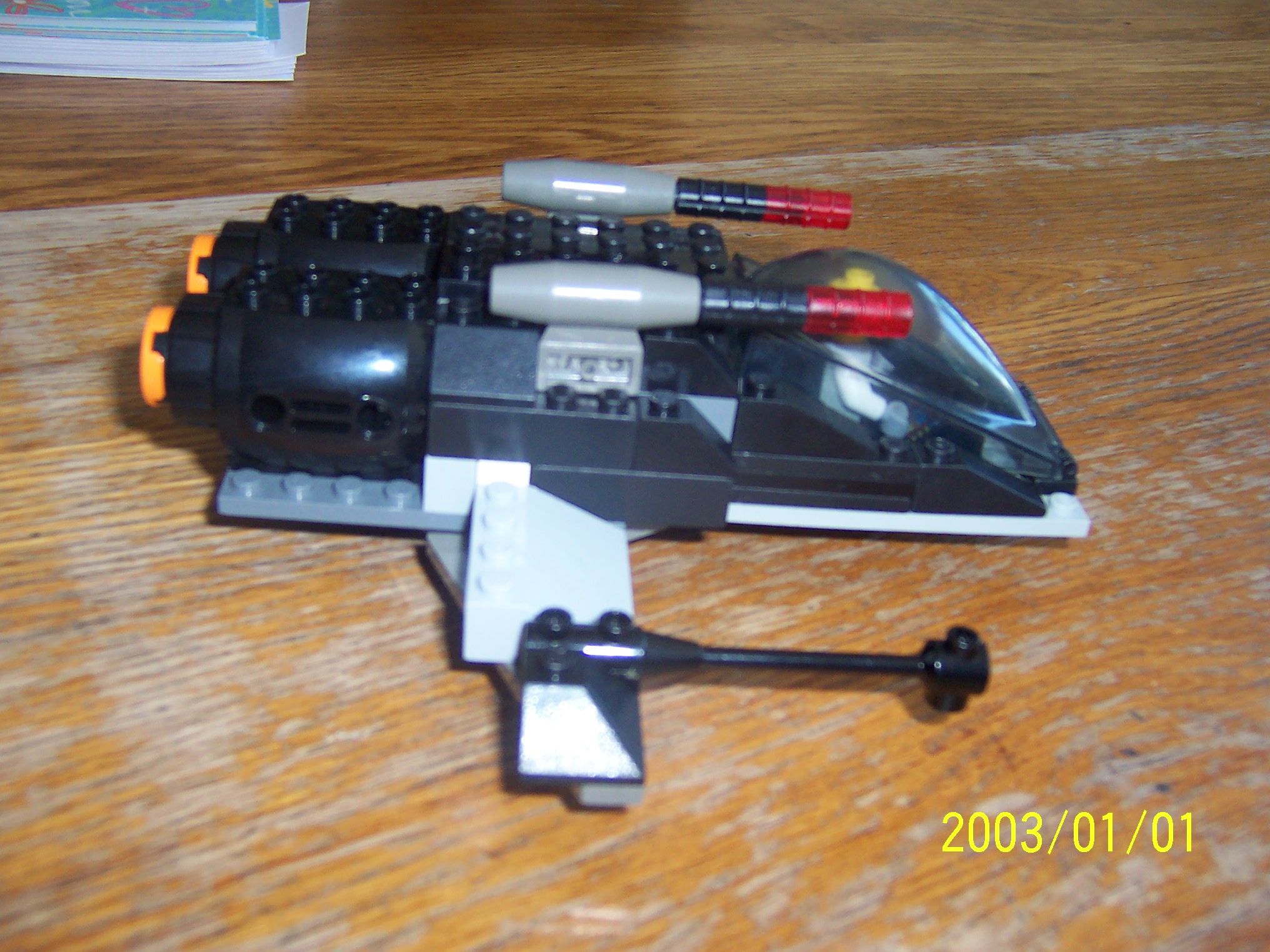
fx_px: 1321
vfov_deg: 39.7
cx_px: 635
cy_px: 476
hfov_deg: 51.4
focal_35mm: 36
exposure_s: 1/60
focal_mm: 5.6
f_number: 2.8
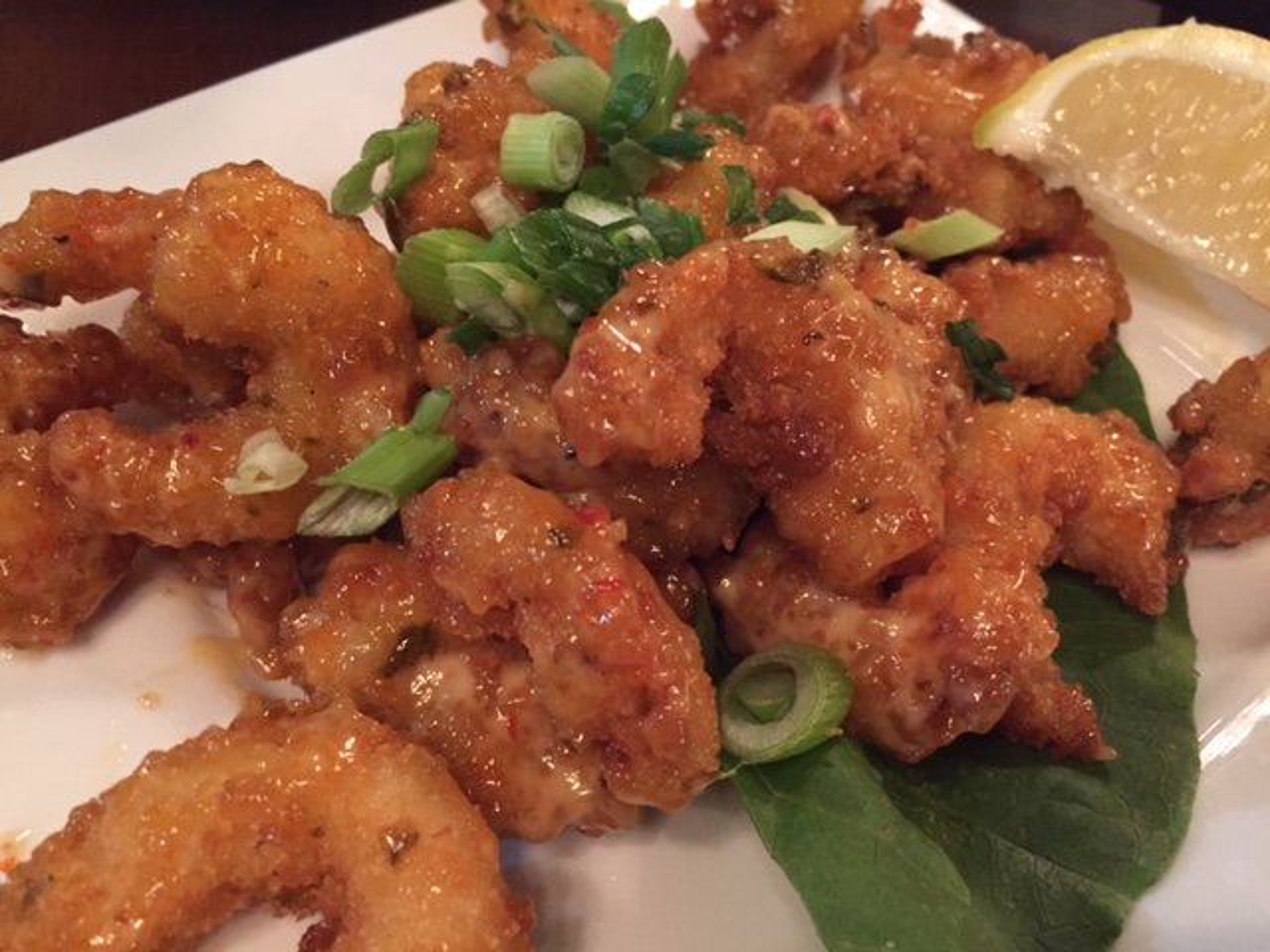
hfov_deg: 61.7
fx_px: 1064
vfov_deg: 48.2
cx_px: 635
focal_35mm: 29
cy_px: 476
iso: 320
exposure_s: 1/15
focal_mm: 4.15
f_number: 2.2
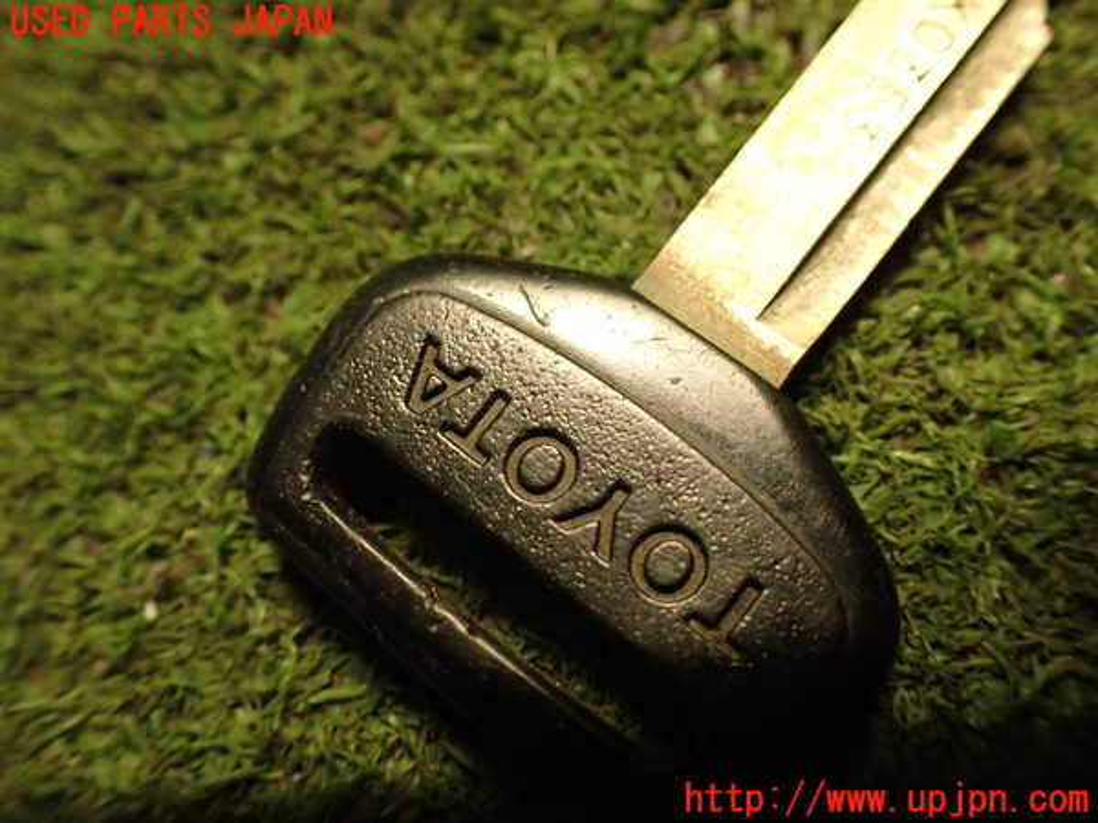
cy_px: 412
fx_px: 1015
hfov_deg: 56.8
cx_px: 549
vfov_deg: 44.2
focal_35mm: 32
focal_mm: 5.79
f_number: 2.4
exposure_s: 1/30
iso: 500
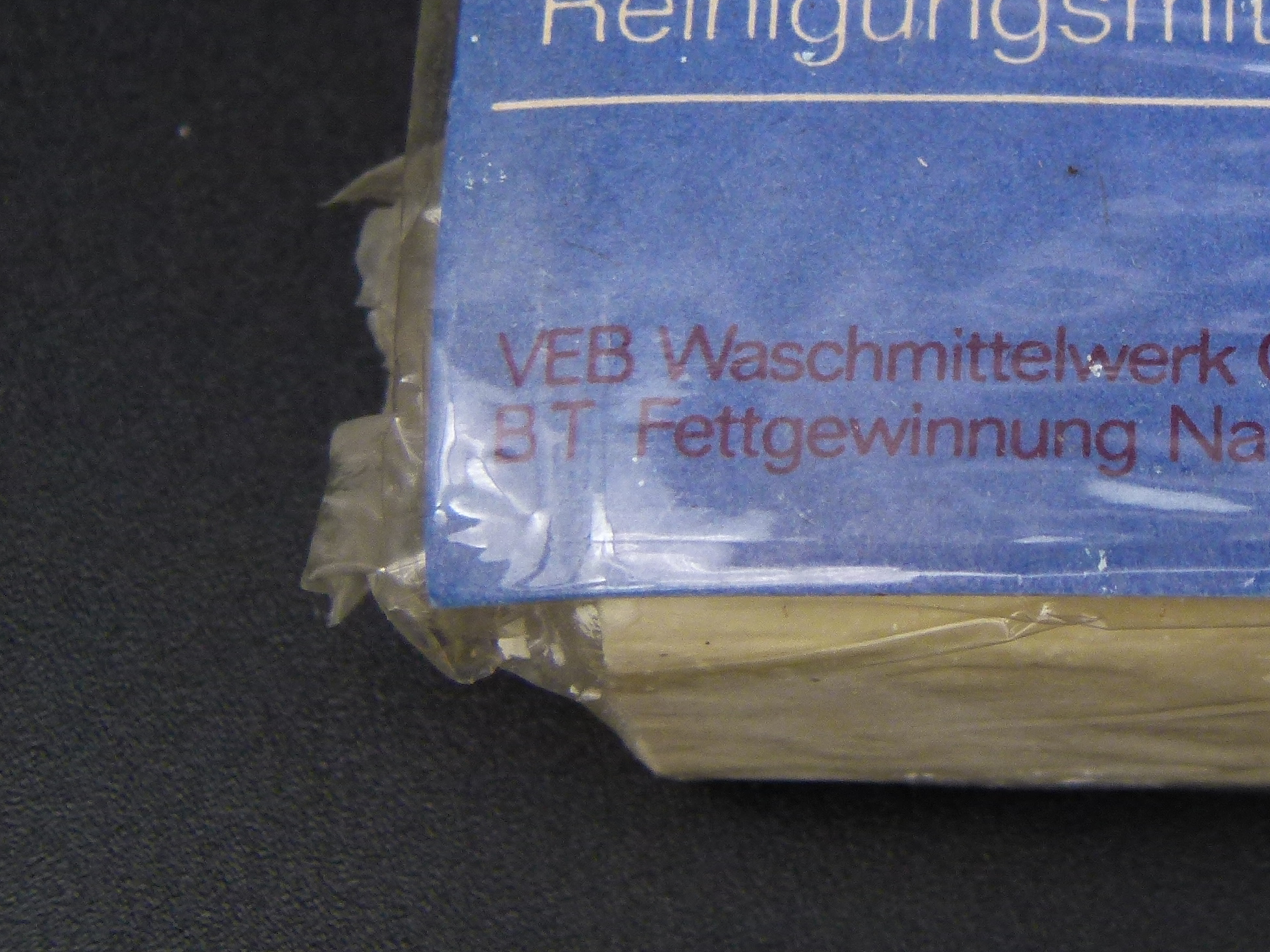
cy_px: 152
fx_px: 3486
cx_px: 1390
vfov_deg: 15.4
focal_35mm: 95
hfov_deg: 19.8
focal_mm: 7.7
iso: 125
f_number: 3.2
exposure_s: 1/60
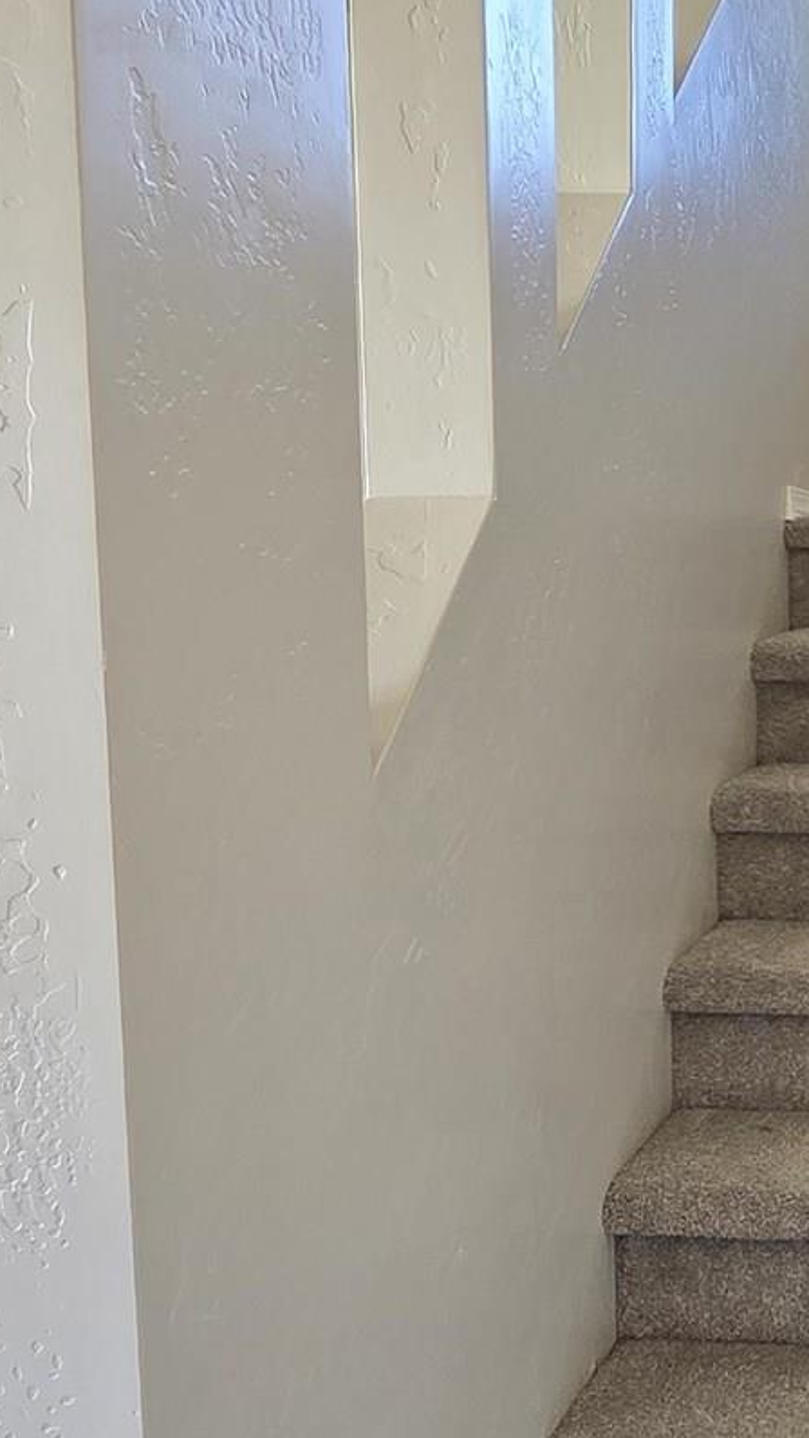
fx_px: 1563
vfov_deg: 49.3
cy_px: 775
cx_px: 1046
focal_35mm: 41
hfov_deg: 25.2
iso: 160
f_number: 2.2
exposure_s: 1/60
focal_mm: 2.2
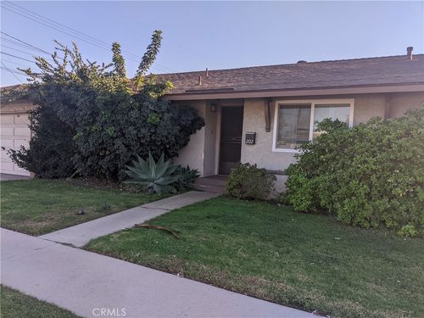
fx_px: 331
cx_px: 212
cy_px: 159
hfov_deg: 65.3
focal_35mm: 27
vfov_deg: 51.4
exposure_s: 1/1304
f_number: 1.8
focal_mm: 4.44
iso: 42
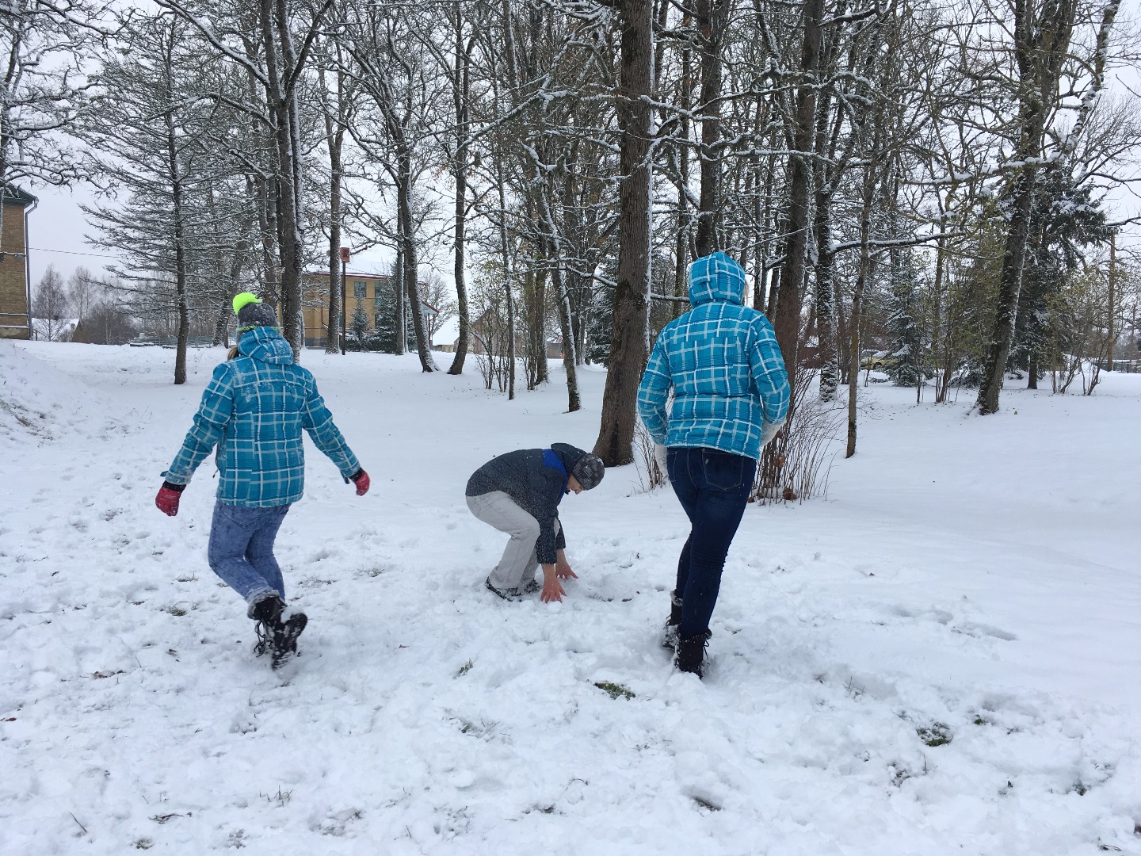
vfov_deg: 48.2
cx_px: 570
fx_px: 956
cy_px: 428
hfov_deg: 61.7
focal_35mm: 29
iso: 25
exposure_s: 1/219
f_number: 2.2
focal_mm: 4.15
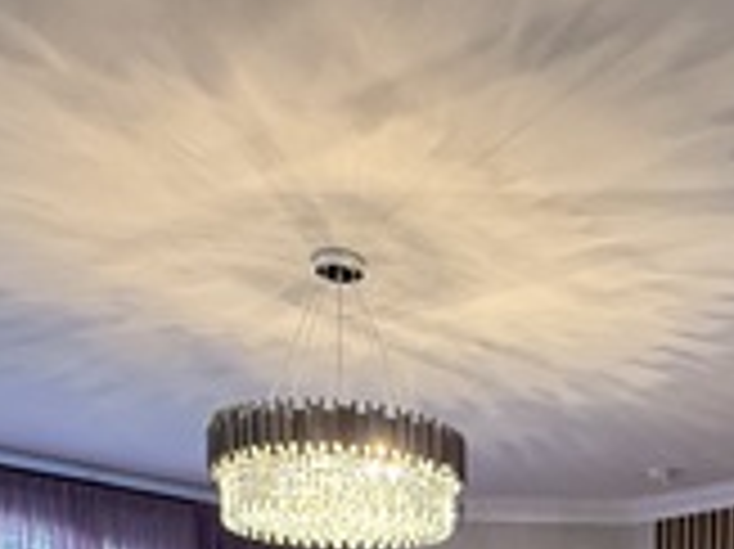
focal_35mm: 55
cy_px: 846
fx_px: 1165
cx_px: 639
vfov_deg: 21.7
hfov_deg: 33.4
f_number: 2.2
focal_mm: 2.22
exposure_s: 1/60
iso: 500
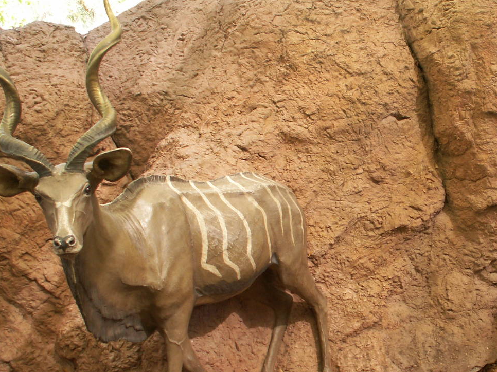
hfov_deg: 32.3
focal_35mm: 58
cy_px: 244
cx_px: 397
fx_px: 833
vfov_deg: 25.1
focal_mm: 5.86
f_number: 3.2
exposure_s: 1/50
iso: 50
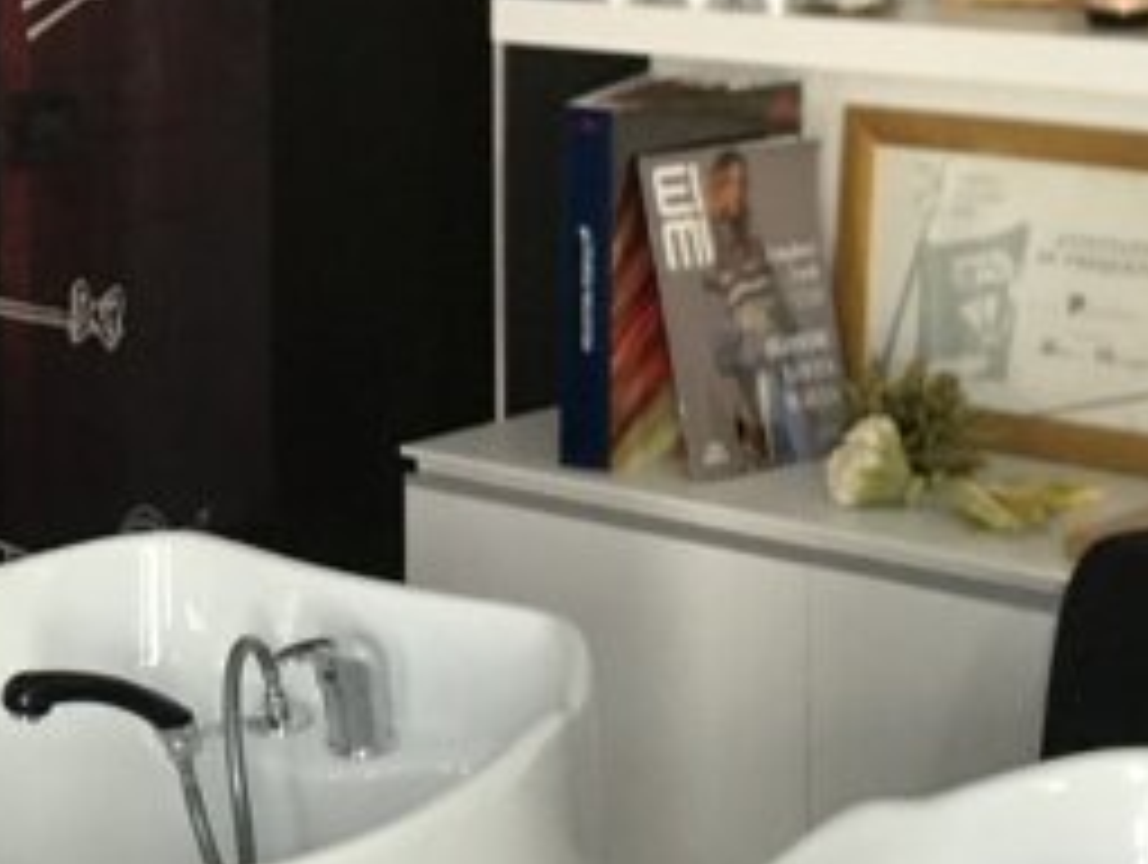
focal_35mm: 109
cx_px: -320
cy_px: -18
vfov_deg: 13.4
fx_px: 3620
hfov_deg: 17.0
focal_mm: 4.15
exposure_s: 1/17
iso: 64
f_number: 2.2
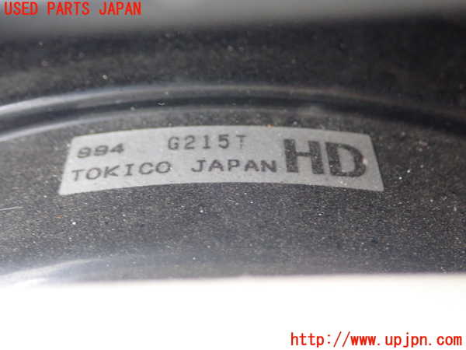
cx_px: 233
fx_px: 821
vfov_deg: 24.0
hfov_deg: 31.7
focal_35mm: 61
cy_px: 175
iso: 800
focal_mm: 11.01
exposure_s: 1/15
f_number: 3.6
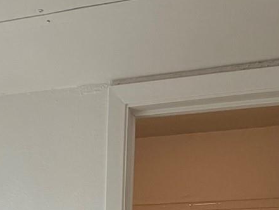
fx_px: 524
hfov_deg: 29.3
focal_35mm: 65
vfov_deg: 18.0
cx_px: 64
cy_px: 379
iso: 125
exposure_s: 1/120
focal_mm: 2.22
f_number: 2.2
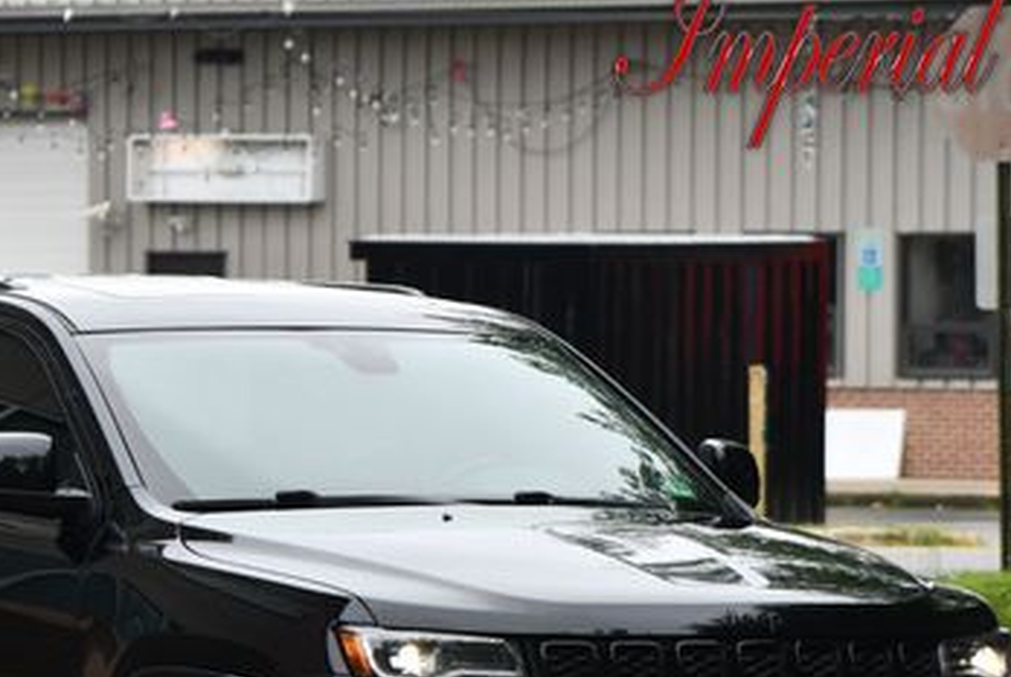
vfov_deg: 4.3
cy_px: 517
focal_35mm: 320
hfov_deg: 6.4
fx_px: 8998
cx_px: 279
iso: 200
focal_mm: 116
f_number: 5.6
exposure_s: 1/250
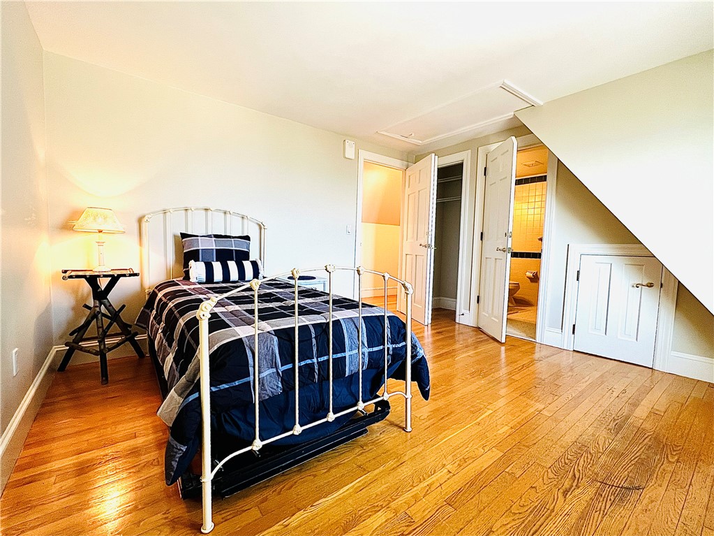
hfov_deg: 106.2
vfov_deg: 89.9
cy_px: 268
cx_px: 357
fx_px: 268
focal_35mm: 13
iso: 160
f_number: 1.8
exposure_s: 1/60
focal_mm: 1.57
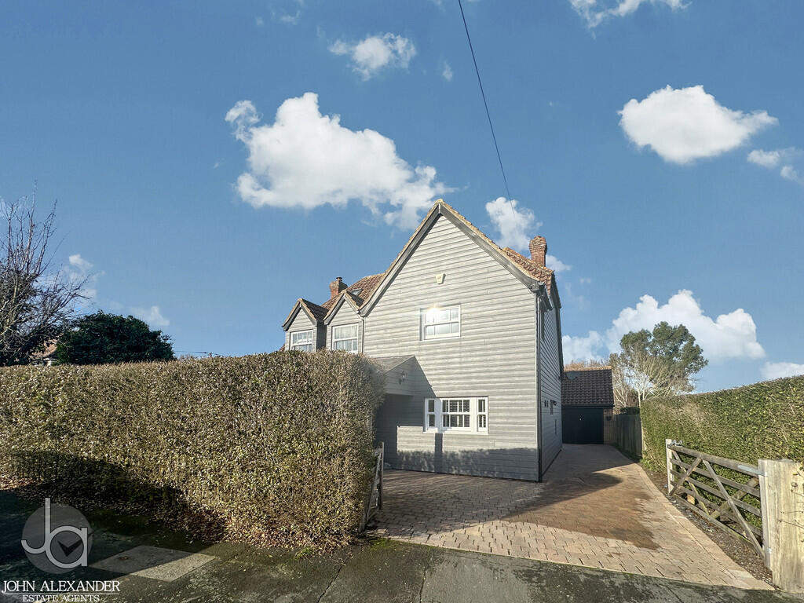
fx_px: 325
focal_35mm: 14
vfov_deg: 85.7
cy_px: 302
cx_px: 402
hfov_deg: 102.1
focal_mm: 2.22
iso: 50
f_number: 2.2
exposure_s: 1/1553
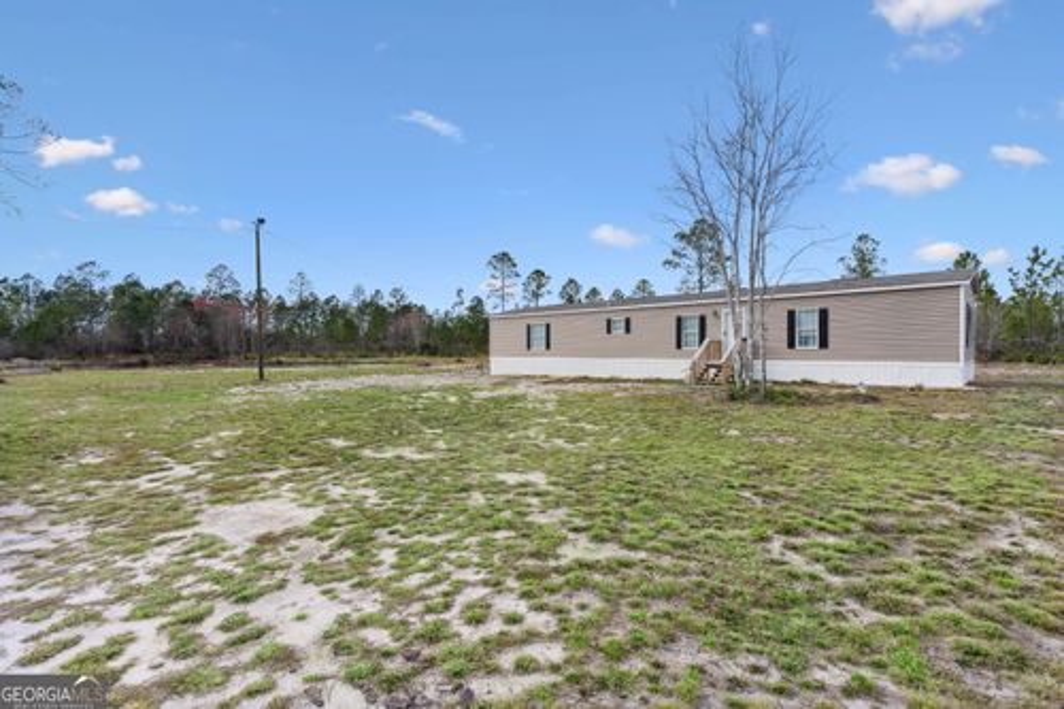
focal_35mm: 17
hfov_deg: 93.3
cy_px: 354
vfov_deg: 70.4
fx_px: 502
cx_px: 532
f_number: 8
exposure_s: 1/800
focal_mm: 17
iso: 250
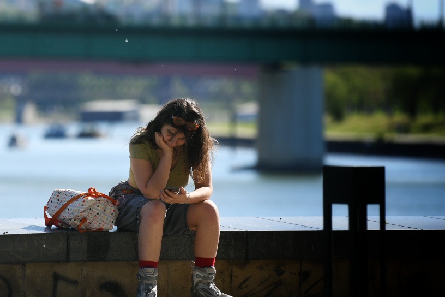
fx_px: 4907
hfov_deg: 5.2
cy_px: 120
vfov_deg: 3.5
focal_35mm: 397
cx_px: 15
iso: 200
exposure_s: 1/2500
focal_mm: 200
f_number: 3.5
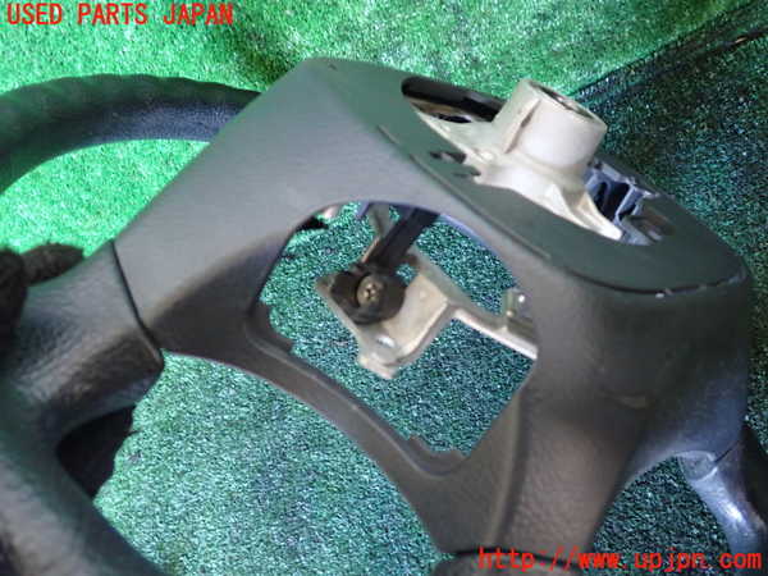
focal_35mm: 30
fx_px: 666
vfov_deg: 46.8
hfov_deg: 60.0
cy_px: 288
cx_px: 384
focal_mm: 5.4
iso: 640
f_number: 2.3
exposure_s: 1/30
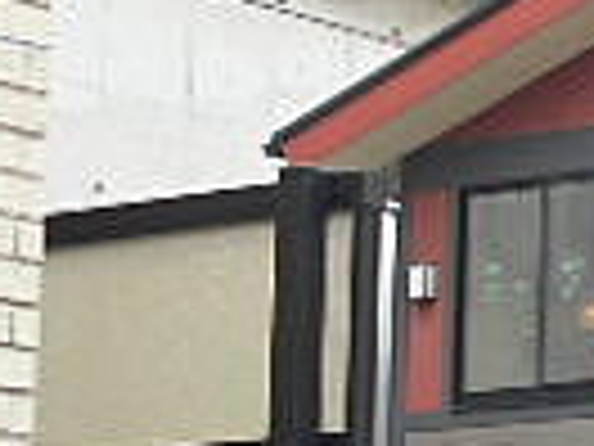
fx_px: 3655
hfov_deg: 8.6
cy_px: 347
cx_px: 1305
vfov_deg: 7.0
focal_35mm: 213
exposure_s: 1/40
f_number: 4.7
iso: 80
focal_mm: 7.9
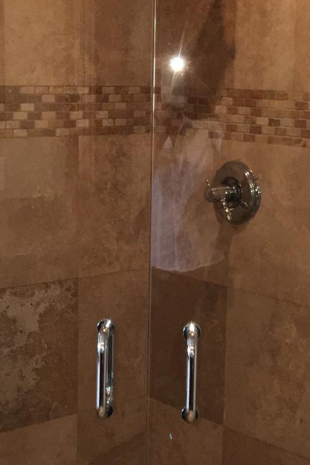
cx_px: 158
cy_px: 263
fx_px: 1033
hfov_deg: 17.1
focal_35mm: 80
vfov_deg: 25.3
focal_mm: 4.15
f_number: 2.2
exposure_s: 1/30
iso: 100
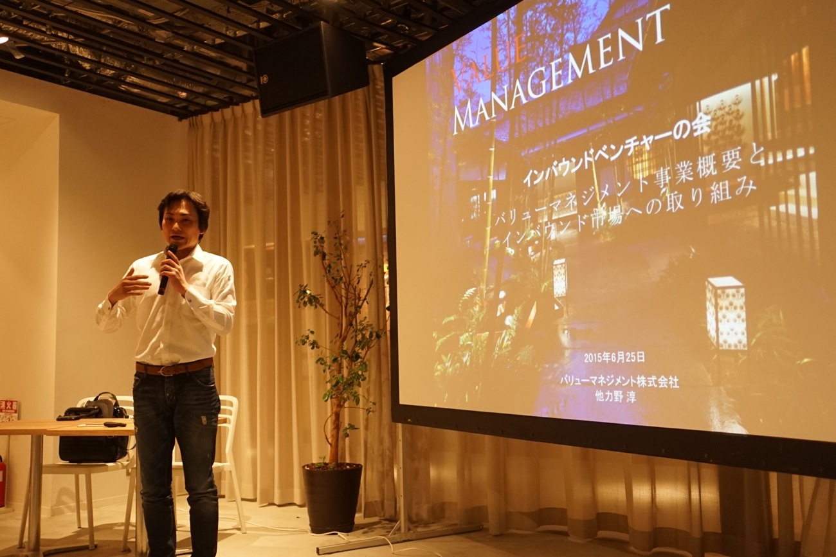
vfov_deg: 36.9
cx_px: 418
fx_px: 836
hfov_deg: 53.1
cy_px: 278
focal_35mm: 36
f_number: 1.8
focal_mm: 24
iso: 1000
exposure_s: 1/250
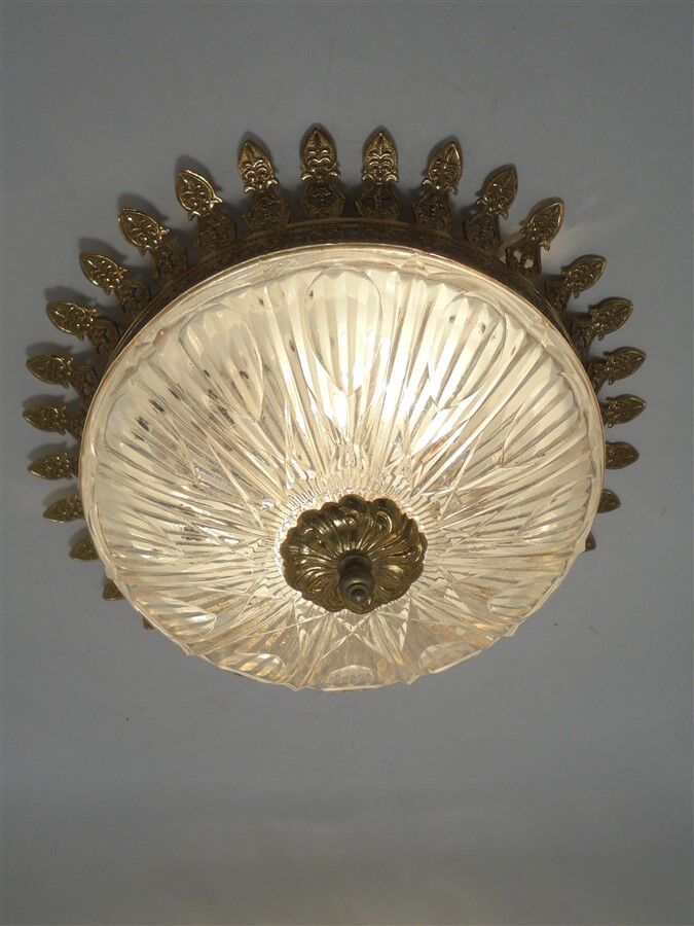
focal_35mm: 34
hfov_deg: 41.8
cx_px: 347
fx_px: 909
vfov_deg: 54.0
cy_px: 463
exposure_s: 1/400
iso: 100
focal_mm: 6.1
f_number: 4
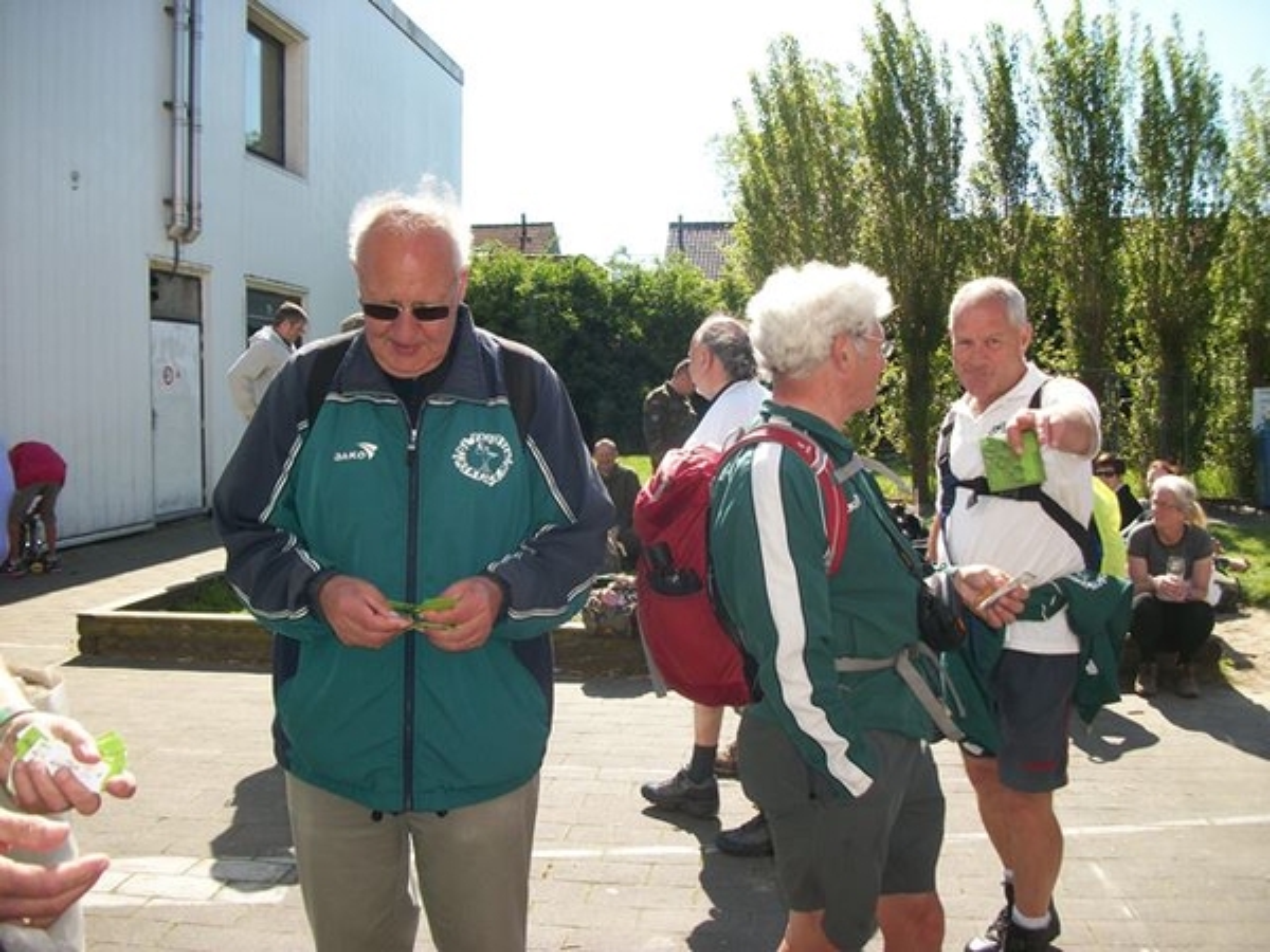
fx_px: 1174
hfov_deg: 56.8
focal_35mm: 32
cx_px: 635
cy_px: 476
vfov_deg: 44.2
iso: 80
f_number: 2.9
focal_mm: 5.7
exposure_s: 1/640
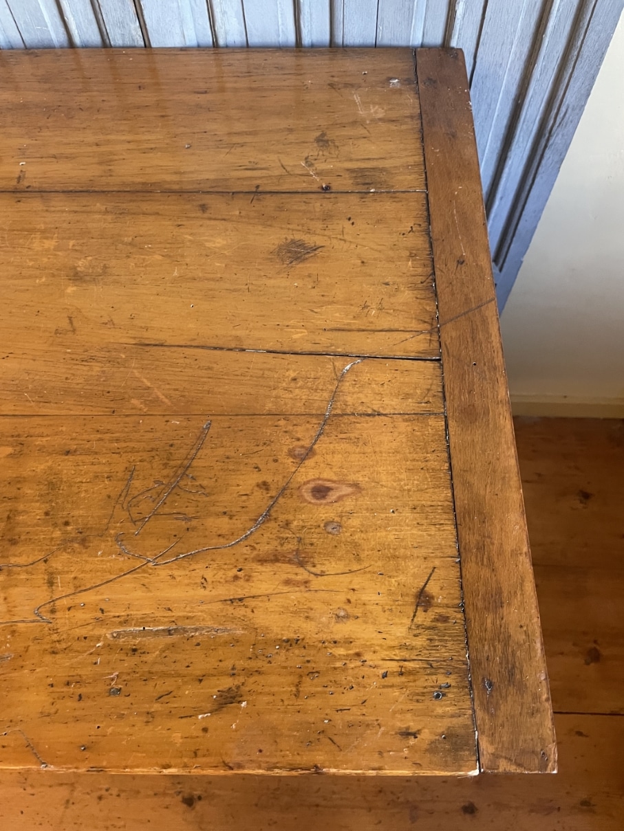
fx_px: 625
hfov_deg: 53.1
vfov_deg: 67.3
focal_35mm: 26
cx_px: 312
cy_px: 416
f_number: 1.6
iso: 500
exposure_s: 1/50
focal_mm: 4.2
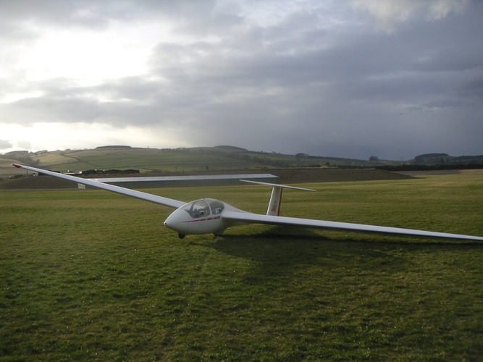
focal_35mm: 38
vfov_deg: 37.7
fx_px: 530
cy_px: 181
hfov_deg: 49.0
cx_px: 242
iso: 50
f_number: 2.8
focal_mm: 6
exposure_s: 1/350
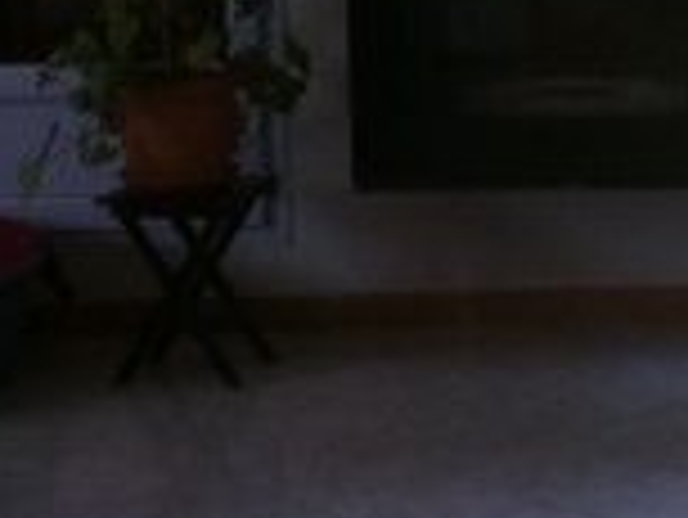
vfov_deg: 10.0
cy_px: -140
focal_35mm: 146
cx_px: 773
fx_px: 2904
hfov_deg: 13.2
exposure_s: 1/120
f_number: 2.8
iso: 125
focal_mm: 3.85
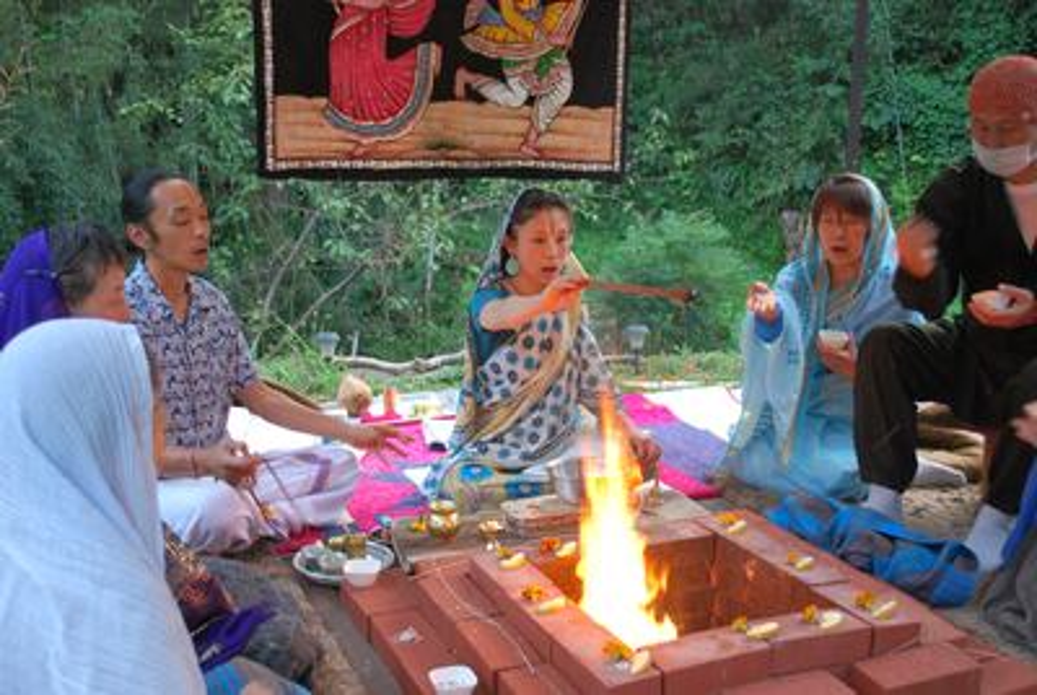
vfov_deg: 32.0
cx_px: 518
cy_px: 348
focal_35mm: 42
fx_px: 1212
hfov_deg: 46.3
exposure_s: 1/30
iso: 450
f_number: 4.5
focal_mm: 28
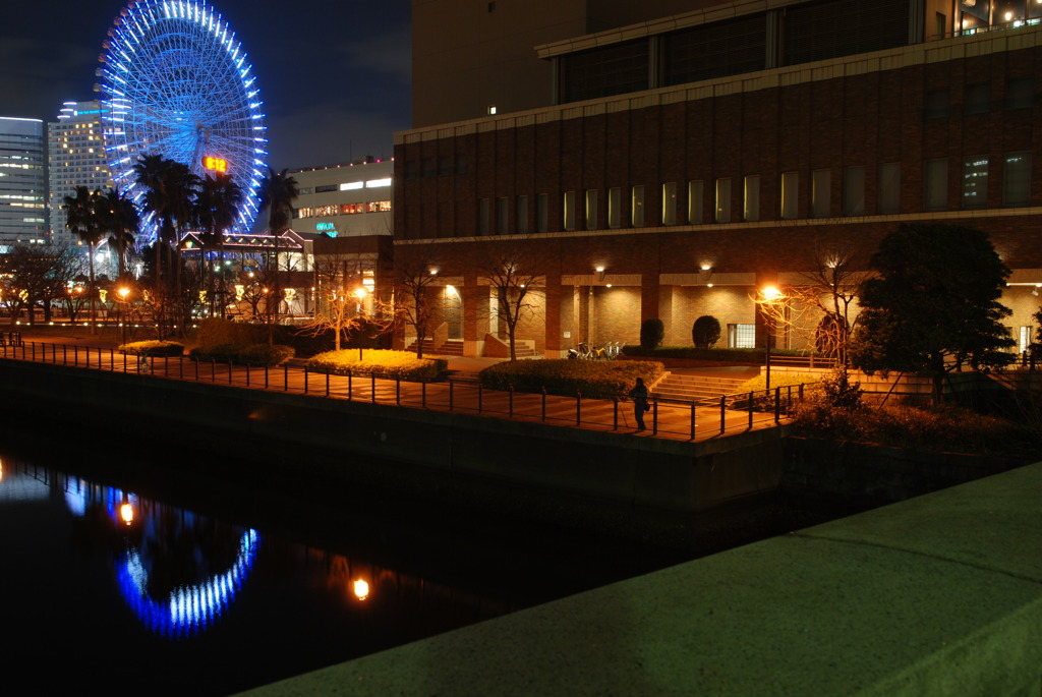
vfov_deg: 37.0
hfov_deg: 53.1
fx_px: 1043
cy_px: 348
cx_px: 521
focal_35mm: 36
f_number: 8
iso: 100
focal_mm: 24
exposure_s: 9
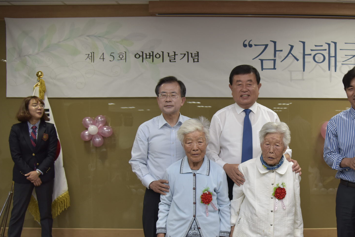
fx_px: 375
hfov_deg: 48.8
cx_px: 263
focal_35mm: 38
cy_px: 145
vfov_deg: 34.9
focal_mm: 24
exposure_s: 1/125
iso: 800
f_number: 4
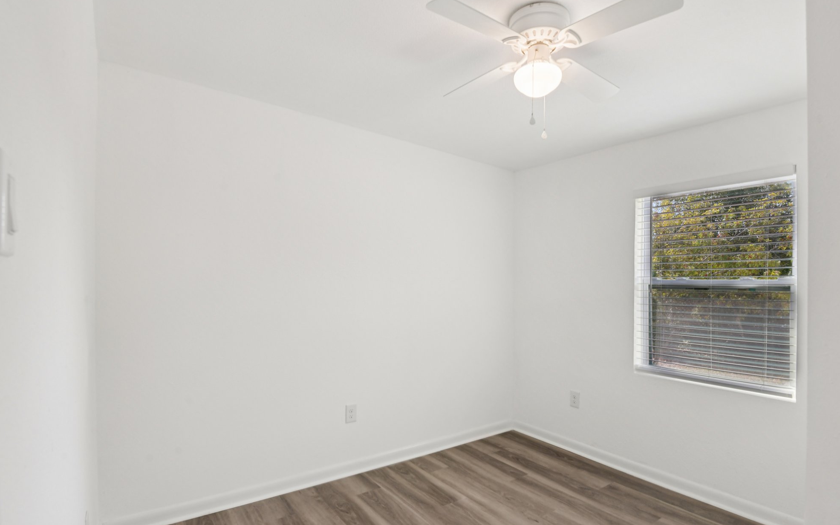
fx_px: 412
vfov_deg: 65.0
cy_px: 272
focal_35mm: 18
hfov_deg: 91.1
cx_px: 427
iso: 400
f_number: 8
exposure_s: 1/40
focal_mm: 17
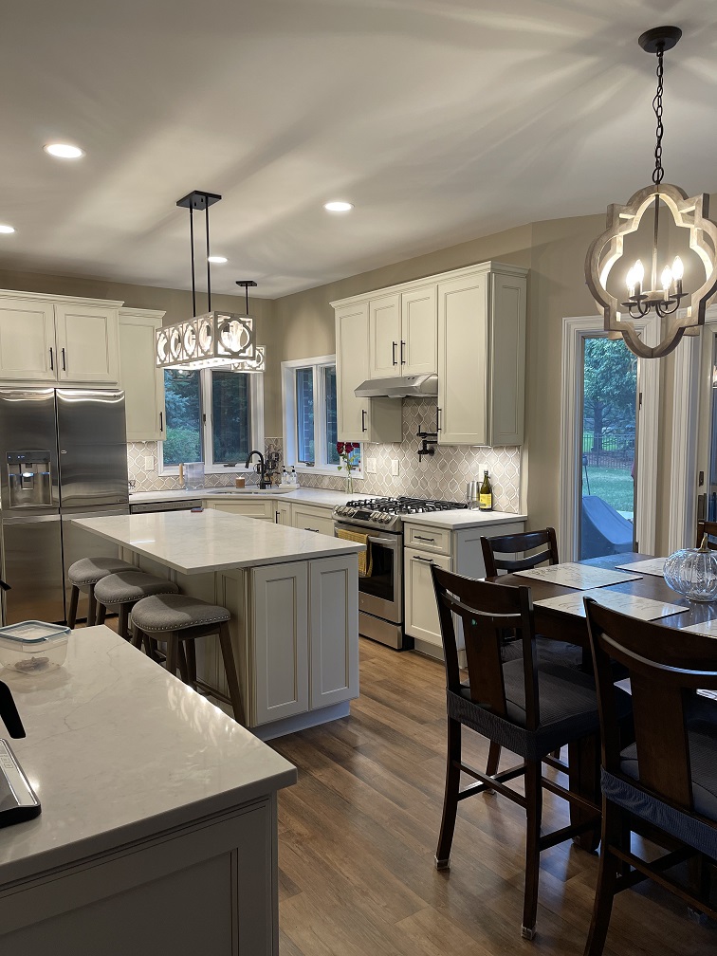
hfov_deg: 53.1
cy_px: 478
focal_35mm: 26
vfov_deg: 67.3
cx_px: 358
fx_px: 718
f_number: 1.6
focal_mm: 5.1
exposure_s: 1/60
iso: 80
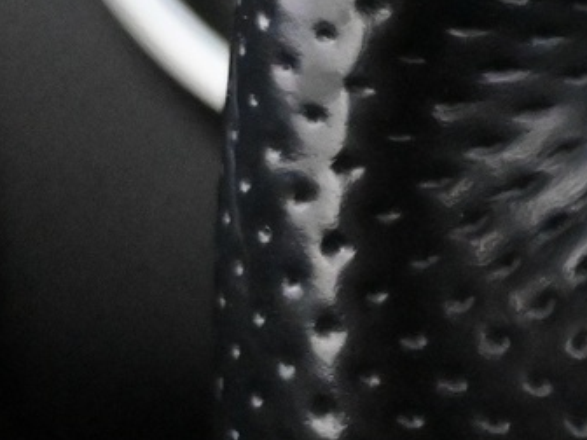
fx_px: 2594
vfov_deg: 9.6
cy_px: 423
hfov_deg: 11.1
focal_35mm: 153
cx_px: 1356
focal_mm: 22
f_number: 4
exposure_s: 1/40
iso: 10000
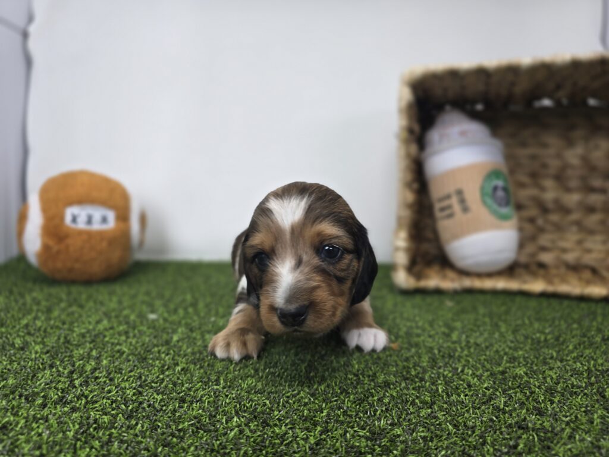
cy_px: 228
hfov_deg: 73.9
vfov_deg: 58.9
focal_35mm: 23
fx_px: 405
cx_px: 304
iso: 32
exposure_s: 1/120
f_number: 1.7
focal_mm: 6.3
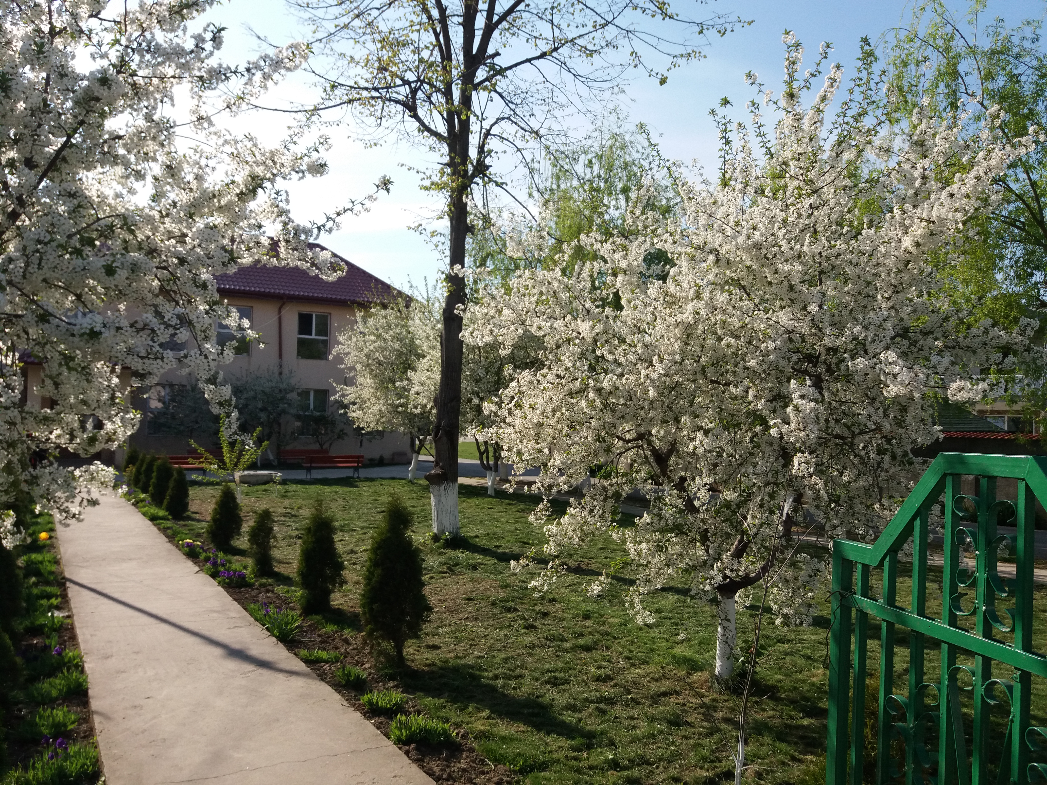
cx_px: 524
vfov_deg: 49.7
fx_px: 847
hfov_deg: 63.4
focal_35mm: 28
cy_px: 392
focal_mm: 3.7
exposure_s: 1/1378
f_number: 1.9
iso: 64
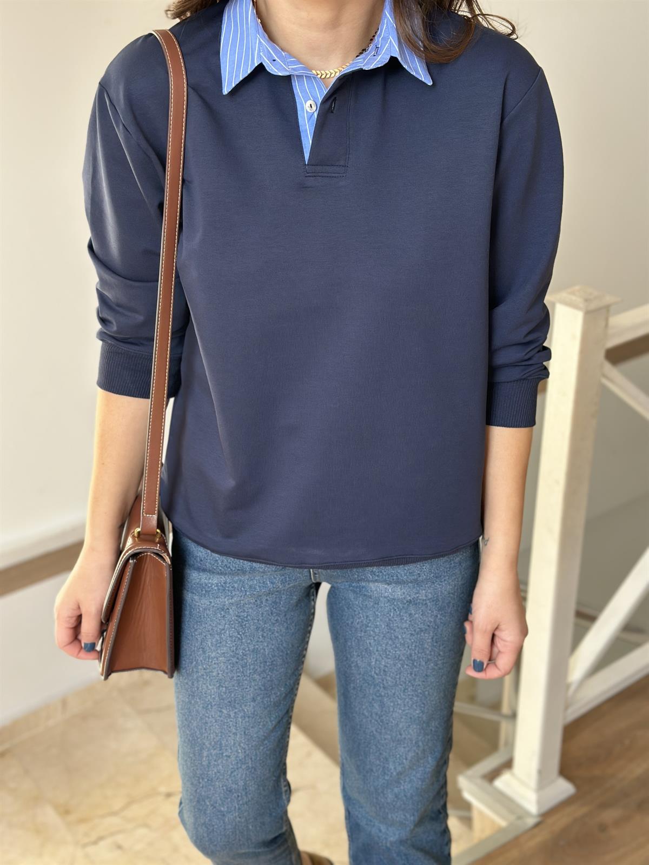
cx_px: 324
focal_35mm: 48
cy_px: 432
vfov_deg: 39.7
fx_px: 1200
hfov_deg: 30.3
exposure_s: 1/172
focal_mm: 6.86
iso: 100
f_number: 1.78
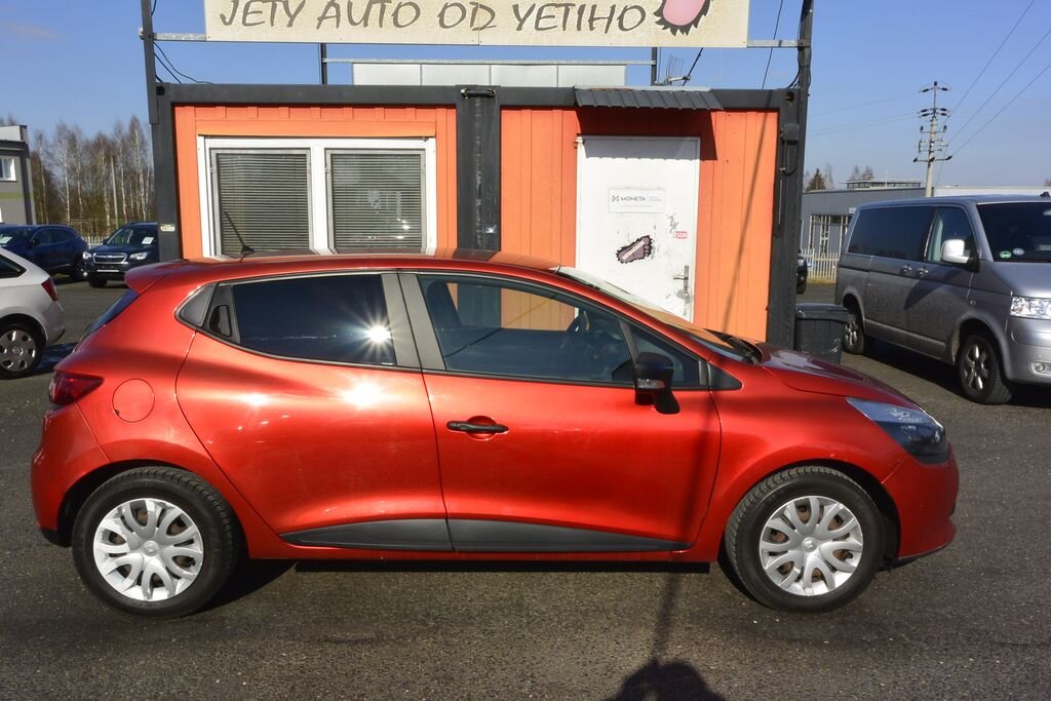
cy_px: 350
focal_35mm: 27
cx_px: 526
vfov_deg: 47.9
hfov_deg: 67.4
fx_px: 788
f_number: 13
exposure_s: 1/250
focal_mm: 10
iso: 160
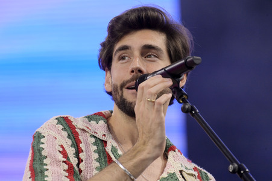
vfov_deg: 2.7
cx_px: 136
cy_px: 90
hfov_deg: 4.1
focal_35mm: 500
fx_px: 3775
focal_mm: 500
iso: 4000
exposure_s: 1/1600
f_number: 6.3
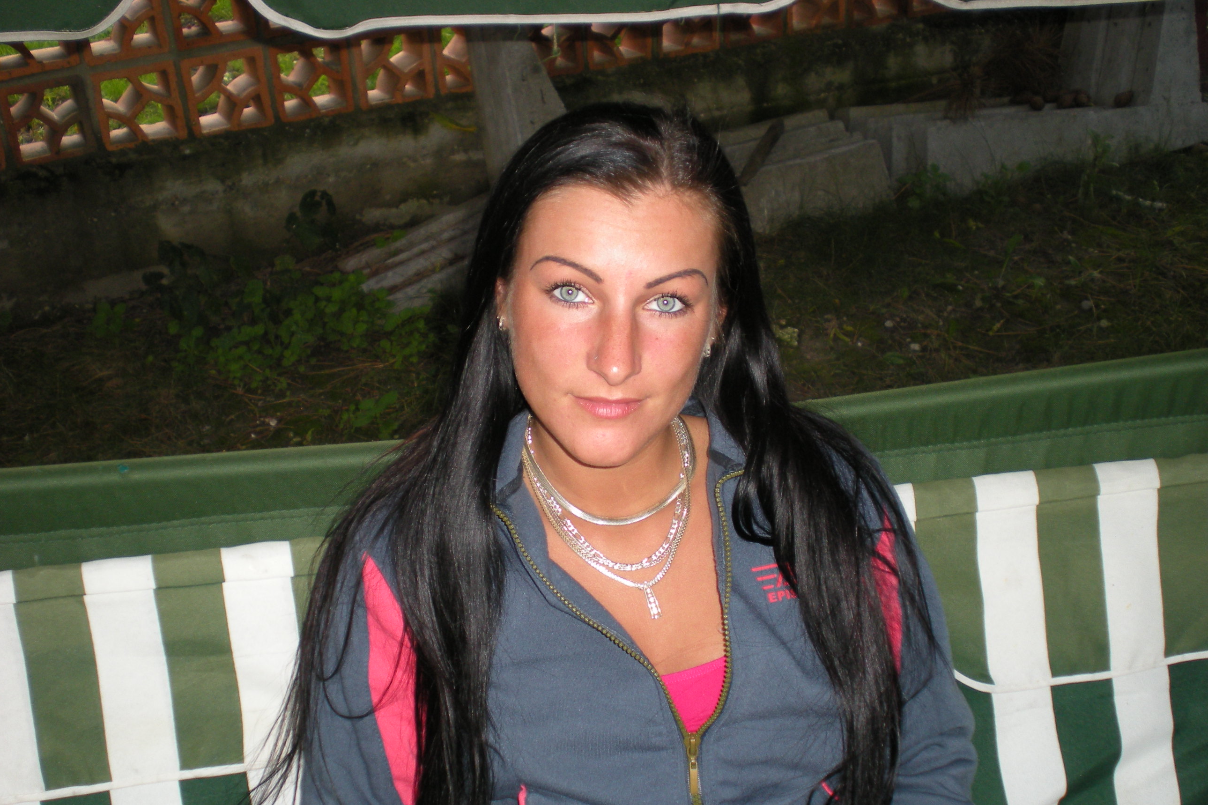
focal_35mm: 46
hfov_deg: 42.7
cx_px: 604
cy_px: 442
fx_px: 1543
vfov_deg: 29.2
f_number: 3.5
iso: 114
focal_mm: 7.4
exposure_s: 1/60
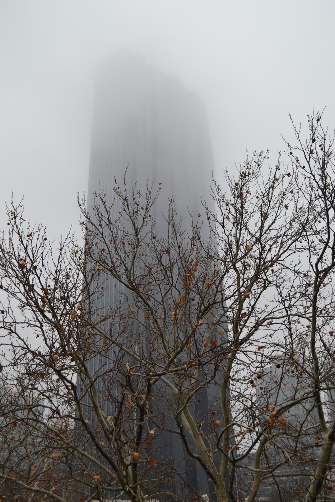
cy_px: 251
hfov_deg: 36.9
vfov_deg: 53.1
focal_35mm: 36
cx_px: 168
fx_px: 503
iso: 200
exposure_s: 1/125
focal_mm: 24
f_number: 5.6
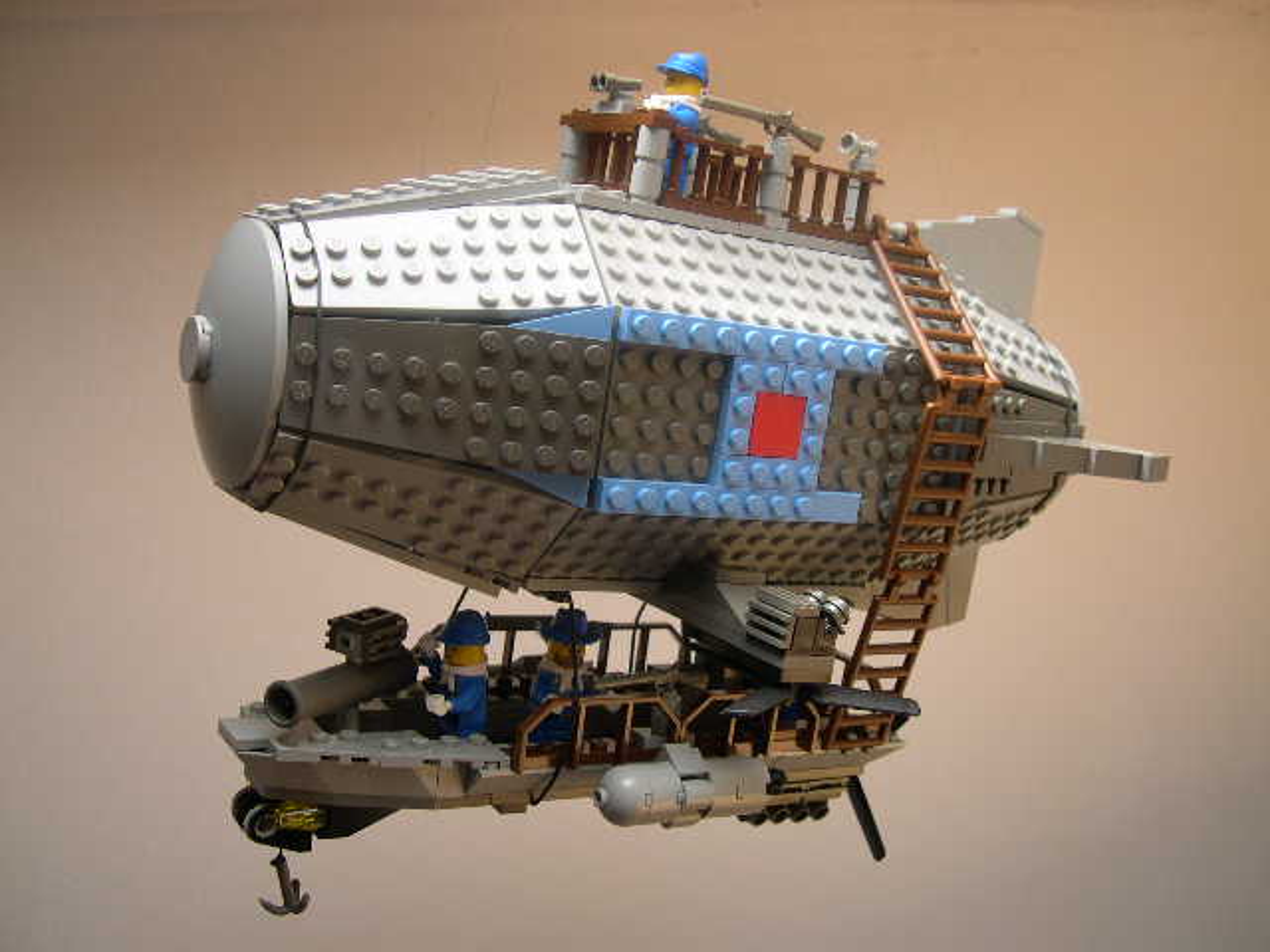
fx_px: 1394
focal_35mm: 38
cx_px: 635
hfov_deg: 49.0
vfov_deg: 37.7
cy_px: 476
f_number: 2.8
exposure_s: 1/151
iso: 100
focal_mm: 8
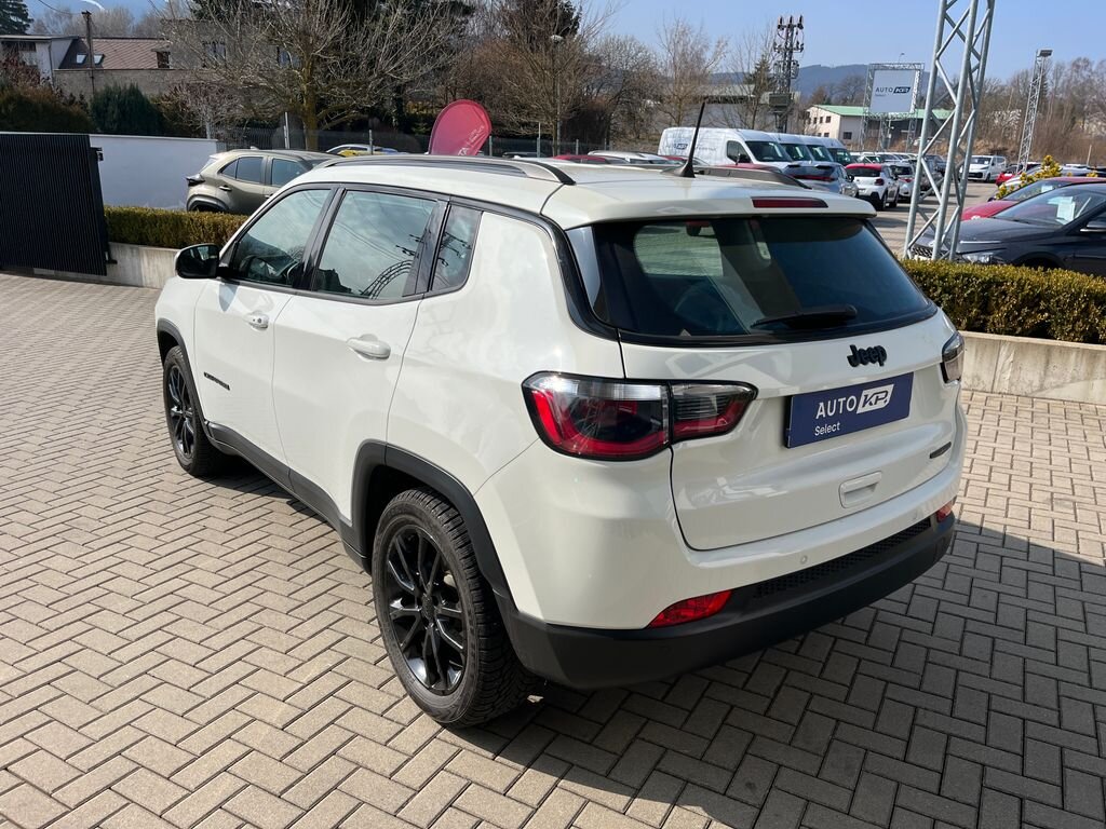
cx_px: 553
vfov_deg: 53.1
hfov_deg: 67.3
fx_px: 831
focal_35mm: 26
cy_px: 414
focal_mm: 5.1
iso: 50
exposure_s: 1/4310
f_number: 1.6
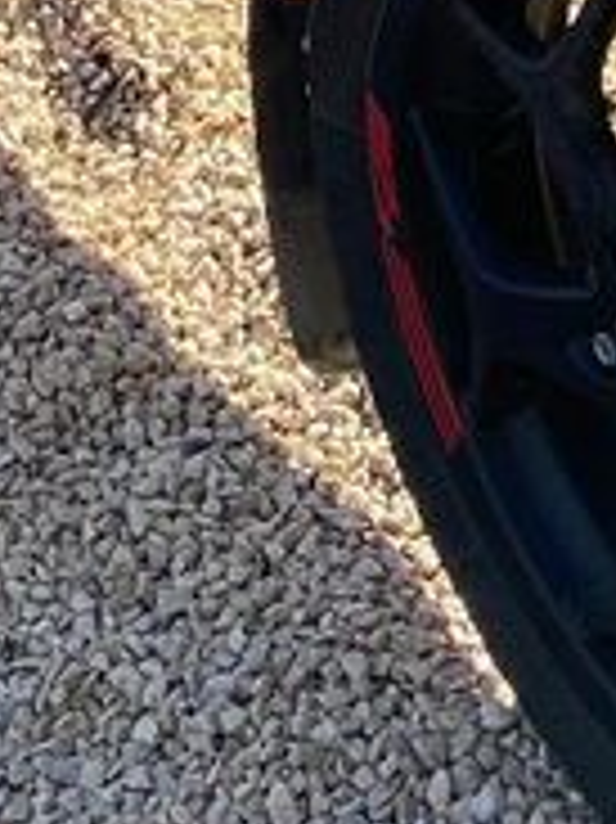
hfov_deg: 8.1
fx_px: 4323
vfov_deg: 9.4
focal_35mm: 182
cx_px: 373
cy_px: -1292
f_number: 1.8
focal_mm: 4.25
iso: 32
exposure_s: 1/420
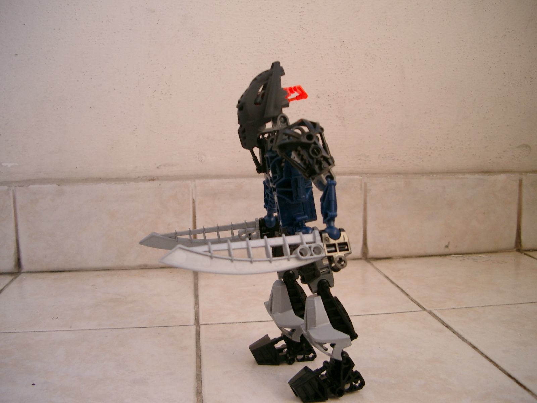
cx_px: 268
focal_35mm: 37
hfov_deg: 50.1
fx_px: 574
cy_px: 202
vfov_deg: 38.7
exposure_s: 1/160
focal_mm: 7.6
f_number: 2.6
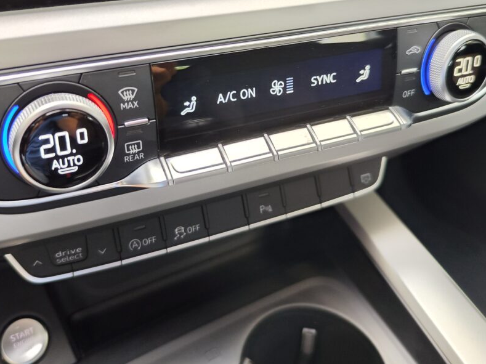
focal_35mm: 35
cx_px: 225
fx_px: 491
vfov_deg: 40.2
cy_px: 126
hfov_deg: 52.6
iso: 435
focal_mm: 7.01
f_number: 1.69
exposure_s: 1/80
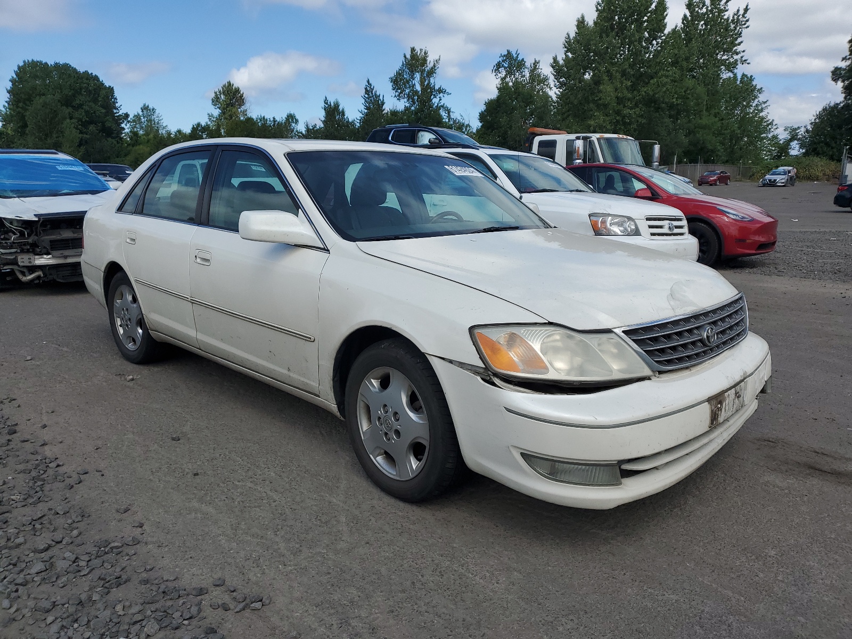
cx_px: 426
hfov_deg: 67.3
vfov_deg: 53.1
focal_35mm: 26
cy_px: 320
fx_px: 640
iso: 50
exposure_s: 1/5000
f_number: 1.5
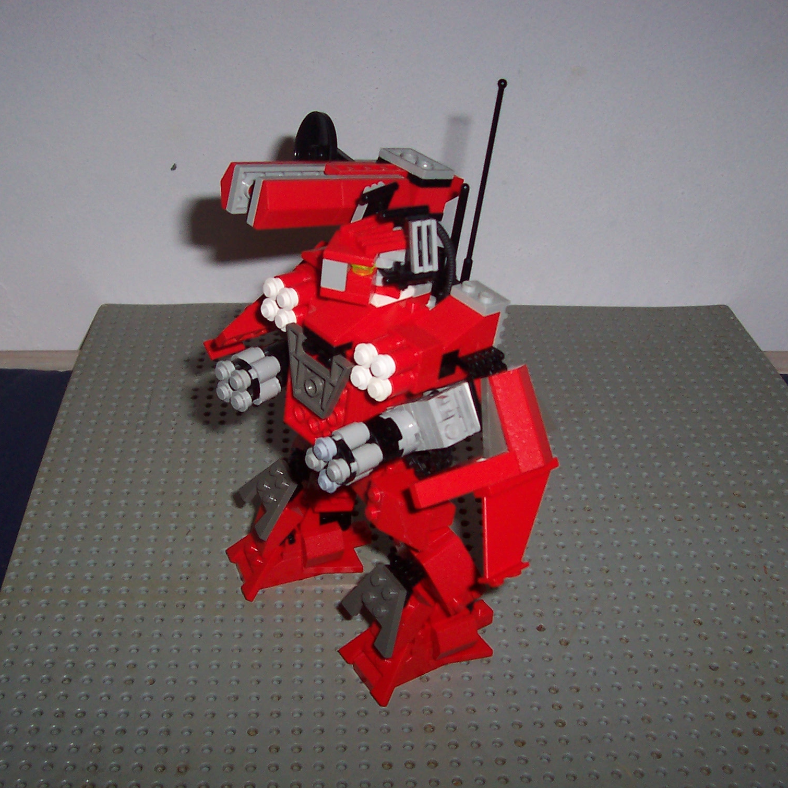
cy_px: 391
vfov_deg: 38.3
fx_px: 1133
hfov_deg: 38.3
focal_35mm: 44
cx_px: 344
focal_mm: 5.6
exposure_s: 1/60
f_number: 2.8
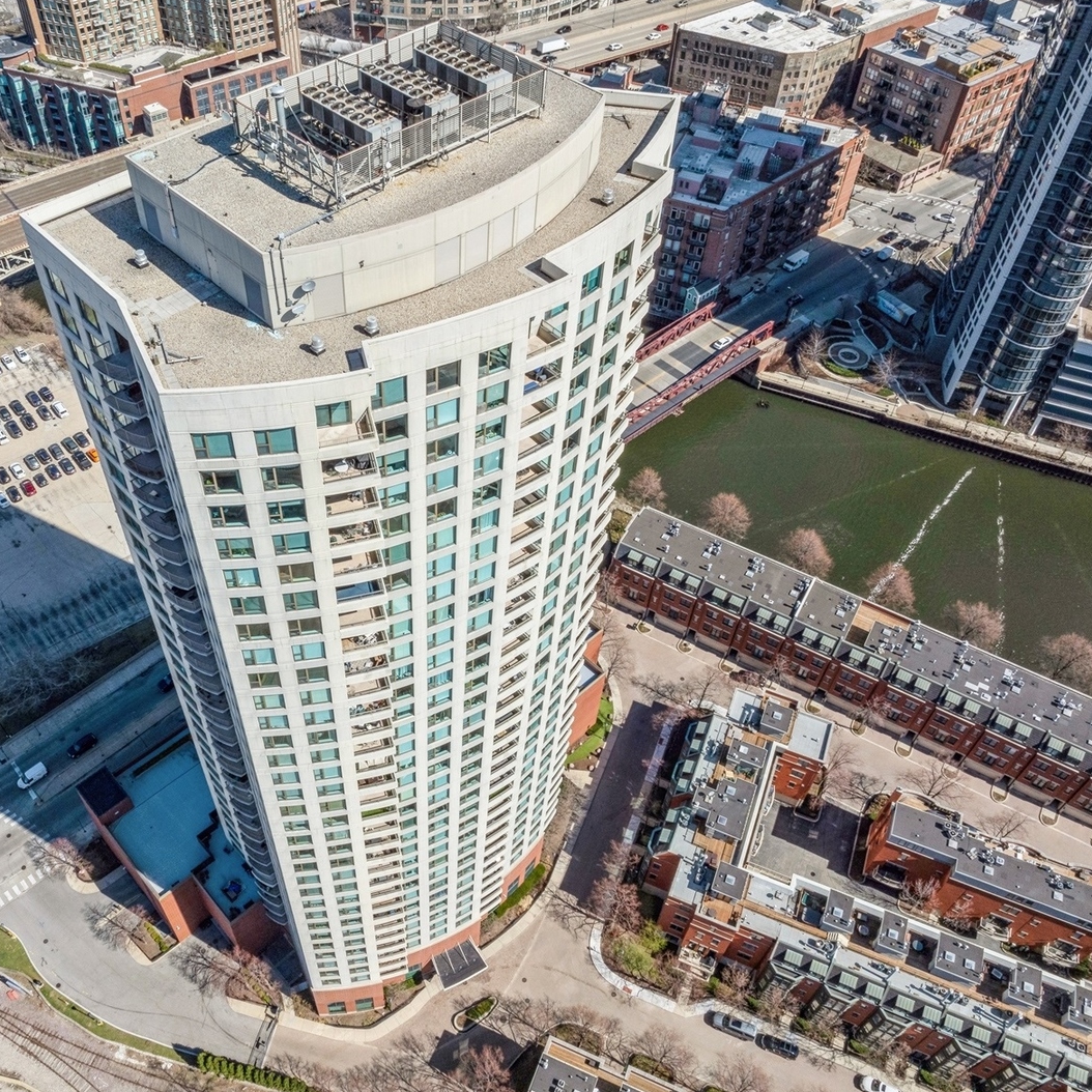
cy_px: 543
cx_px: 442
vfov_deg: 55.6
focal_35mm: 29
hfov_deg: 55.3
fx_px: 1035
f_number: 11
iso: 200
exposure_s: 1/500
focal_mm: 12.29
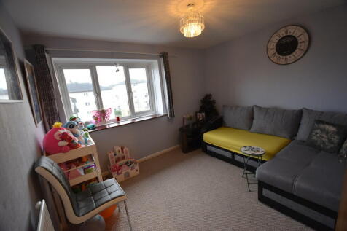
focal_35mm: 15
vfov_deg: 77.3
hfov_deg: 100.4
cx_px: 174
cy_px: 116
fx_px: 145
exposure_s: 1/60
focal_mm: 10
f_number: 4
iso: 1000
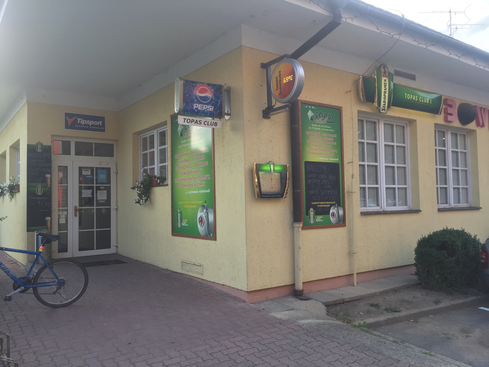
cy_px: 184
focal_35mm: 29
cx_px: 244
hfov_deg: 61.7
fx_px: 410
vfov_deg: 48.2
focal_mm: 4.15
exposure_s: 1/100
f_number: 2.2
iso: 32
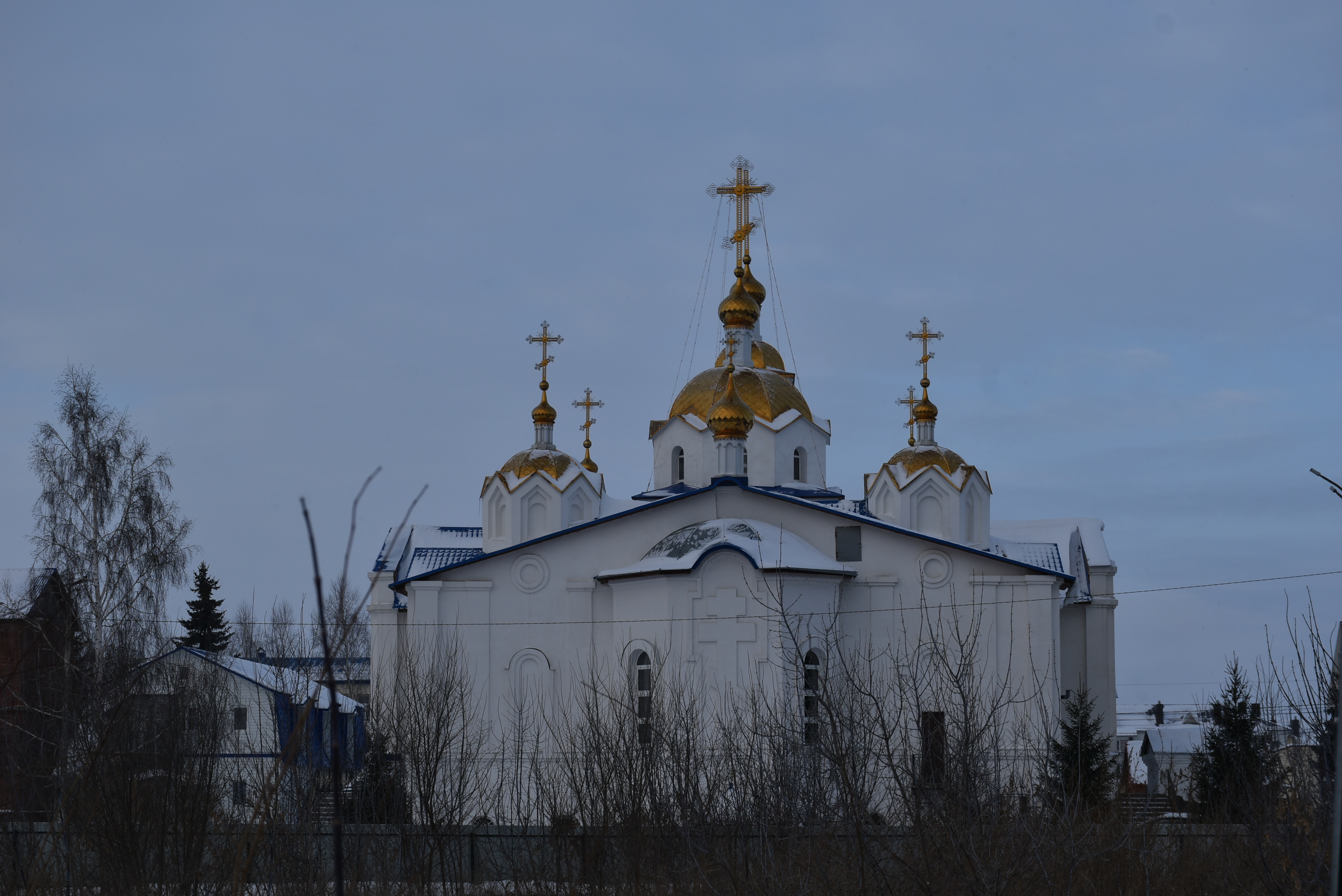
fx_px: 2685
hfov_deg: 28.1
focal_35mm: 72
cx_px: 671
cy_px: 448
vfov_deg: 18.9
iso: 100
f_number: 8
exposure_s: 1/250
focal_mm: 48
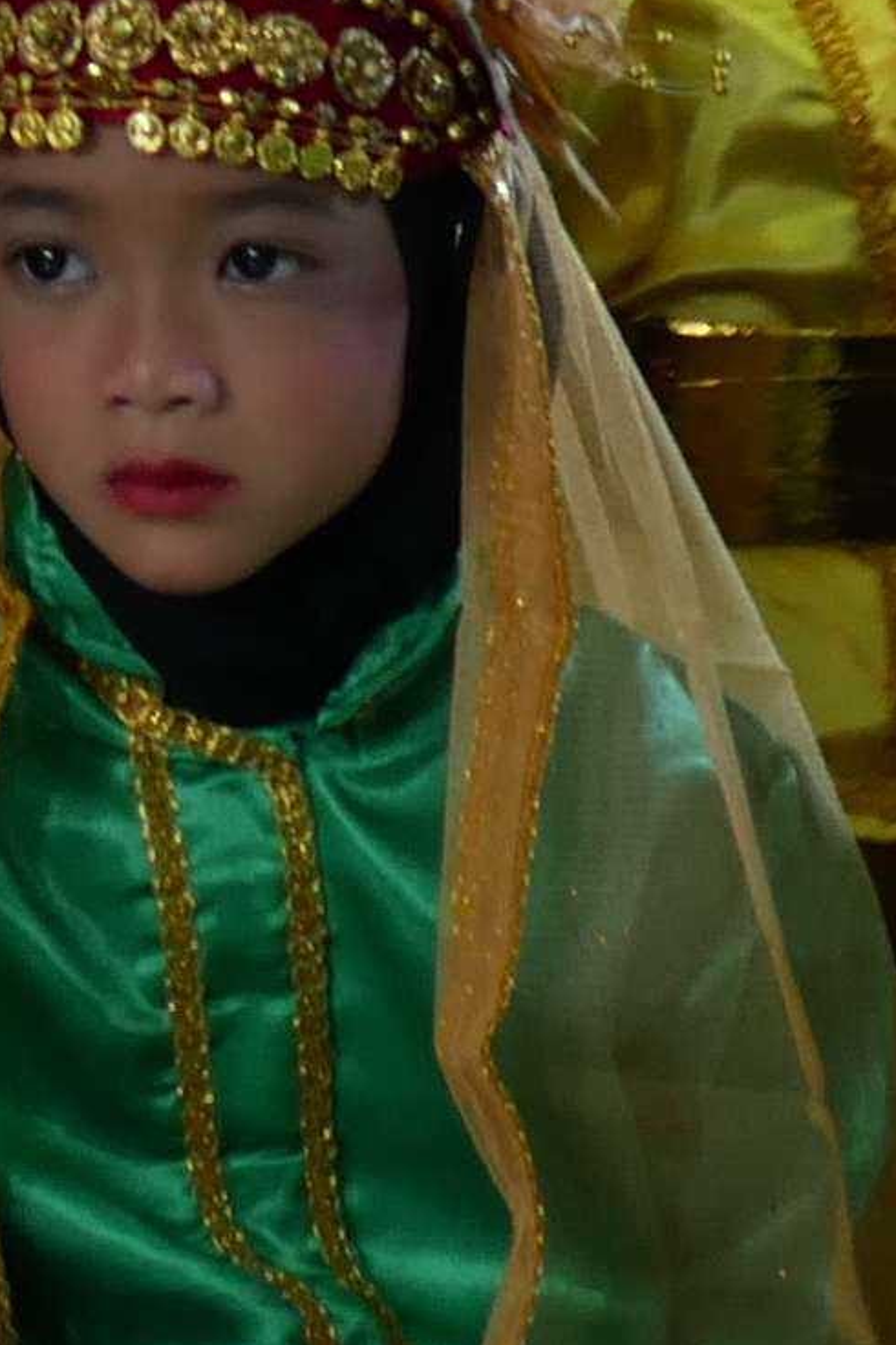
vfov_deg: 7.6
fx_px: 9706
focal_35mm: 260
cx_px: -2158
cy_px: -1288
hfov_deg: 4.9
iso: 400
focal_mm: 20
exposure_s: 1/60
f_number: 1.7
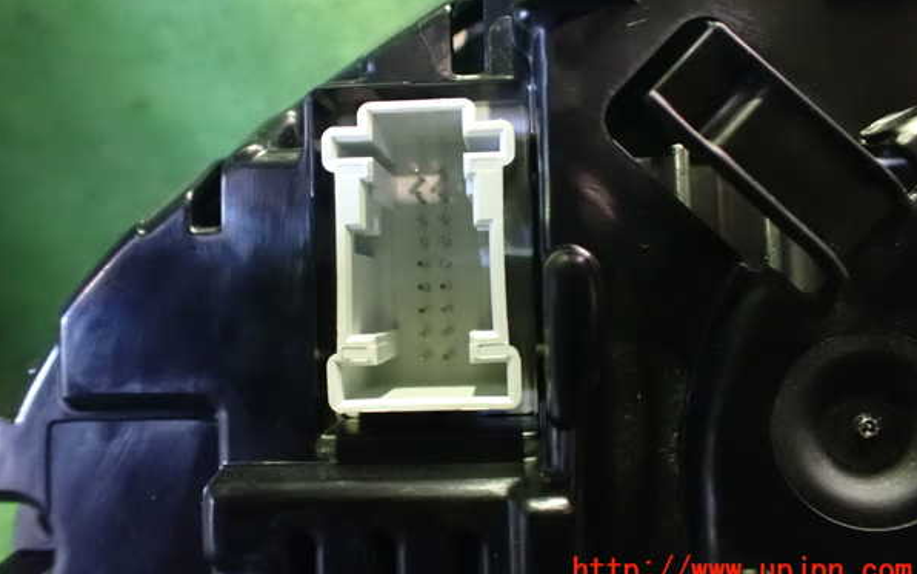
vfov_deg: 39.4
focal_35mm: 32
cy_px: 245
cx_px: 458
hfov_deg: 59.6
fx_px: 800
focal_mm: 5.4
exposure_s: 1/25
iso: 1600
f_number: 2.3
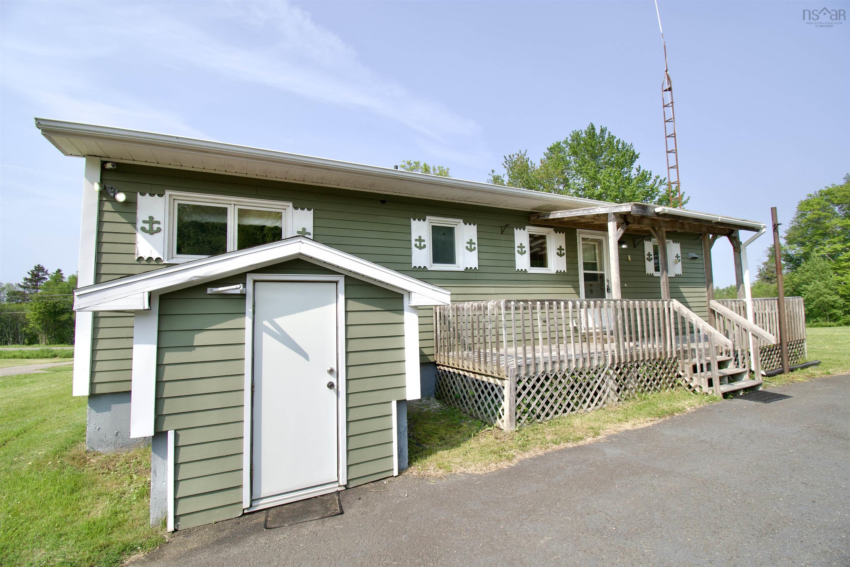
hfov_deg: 100.4
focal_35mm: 15
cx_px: 425
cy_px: 284
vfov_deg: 77.3
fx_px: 354
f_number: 9
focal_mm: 10
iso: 100
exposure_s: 1/320
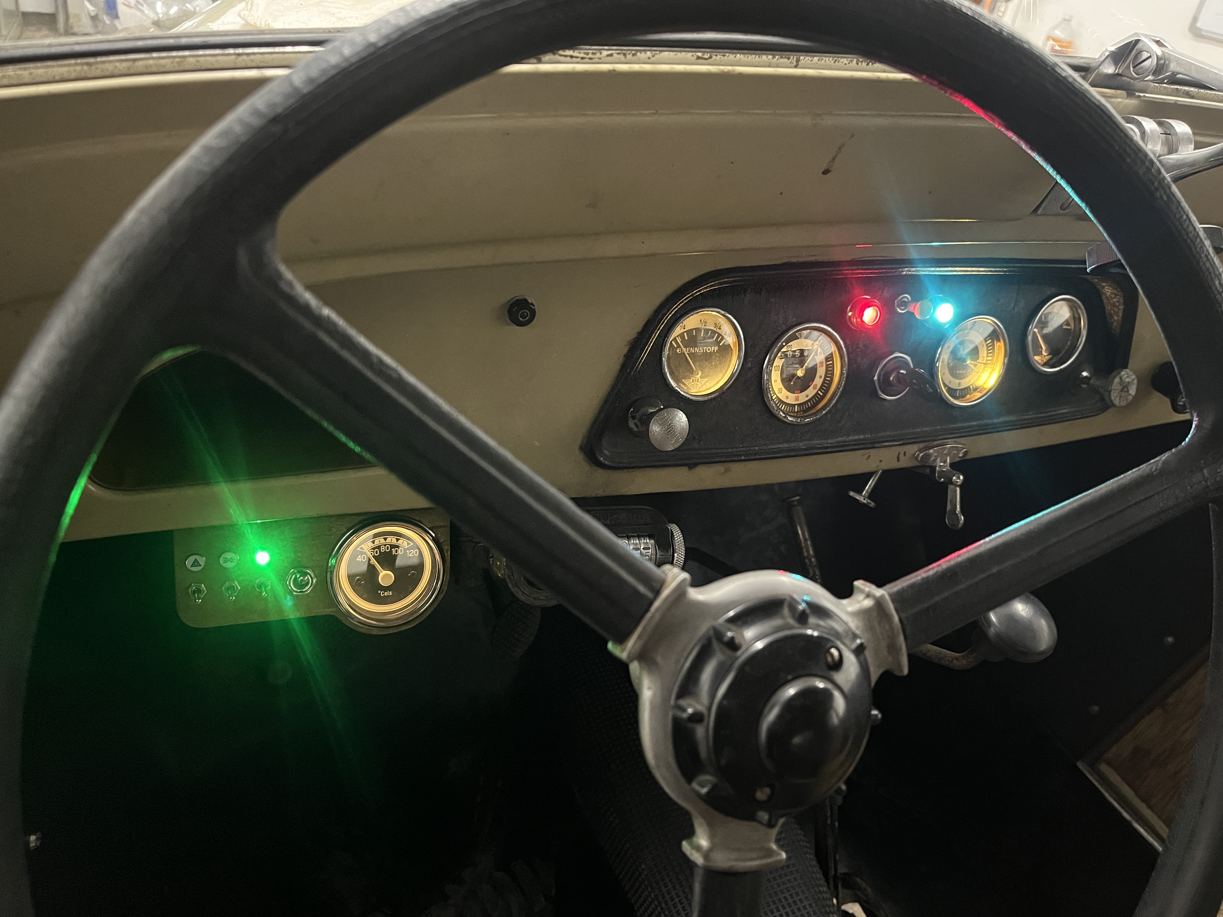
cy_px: 458
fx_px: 919
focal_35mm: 26
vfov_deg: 53.1
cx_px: 612
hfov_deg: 67.3
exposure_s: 1/25
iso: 640
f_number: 1.6
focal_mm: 5.1
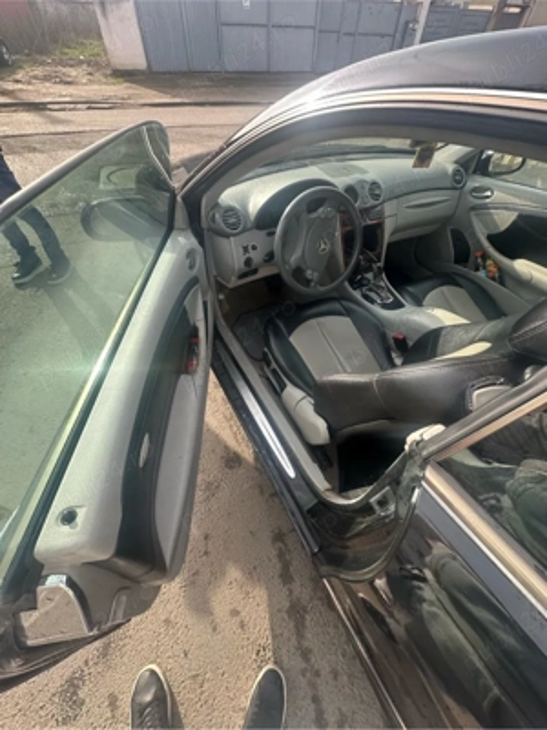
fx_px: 295
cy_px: 365
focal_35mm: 14
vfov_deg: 102.1
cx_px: 274
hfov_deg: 85.7
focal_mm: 2.22
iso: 40
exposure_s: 1/212
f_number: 2.2
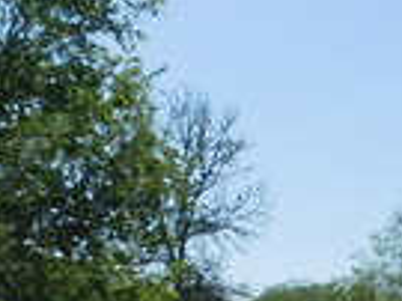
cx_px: 712
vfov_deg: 13.5
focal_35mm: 109
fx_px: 1265
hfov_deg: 15.6
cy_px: 212
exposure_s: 1/500
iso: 125
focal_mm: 4
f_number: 6
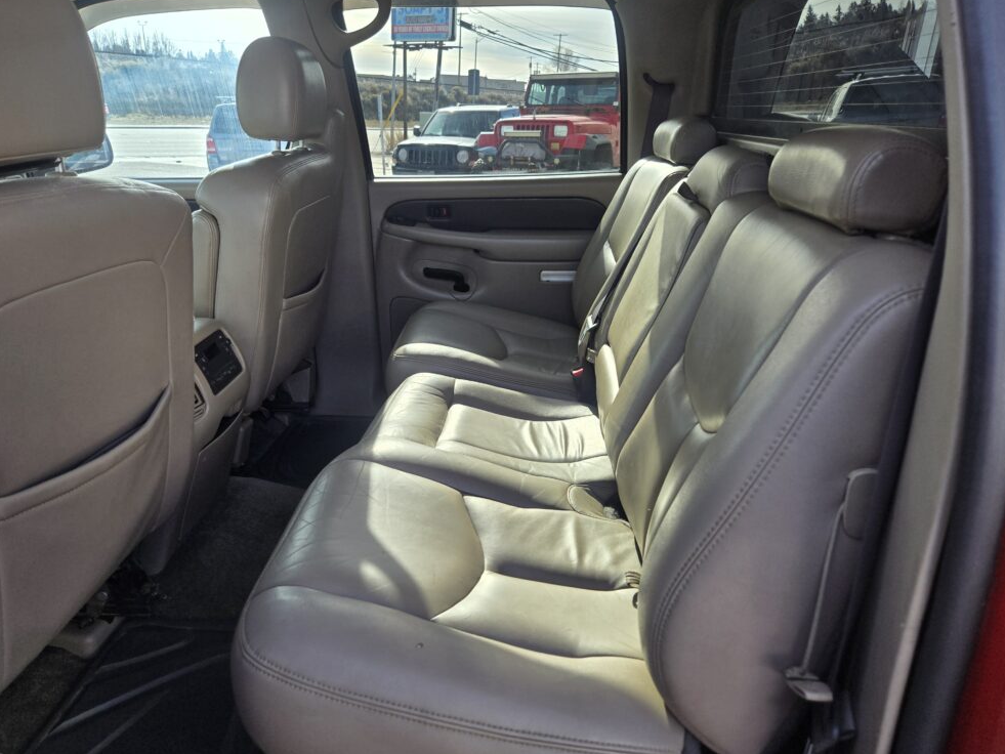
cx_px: 504
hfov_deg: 71.6
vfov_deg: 56.8
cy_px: 380
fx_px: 697
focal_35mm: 24
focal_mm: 5.4
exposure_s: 1/981
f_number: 1.8
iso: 80
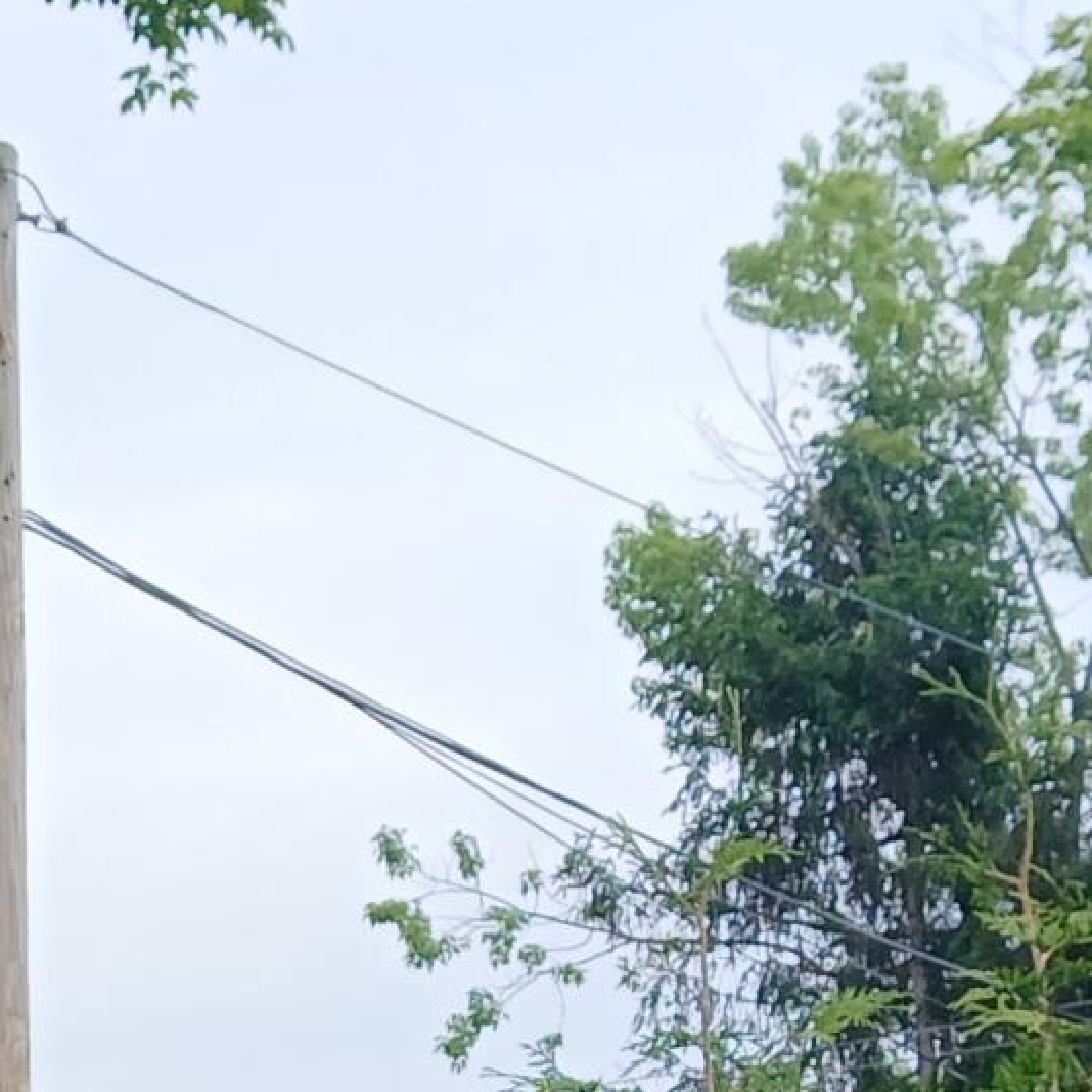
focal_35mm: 129
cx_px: -552
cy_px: 1436
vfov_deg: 13.1
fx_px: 4604
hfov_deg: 12.8
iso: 20
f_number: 1.8
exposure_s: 1/307
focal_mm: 3.98
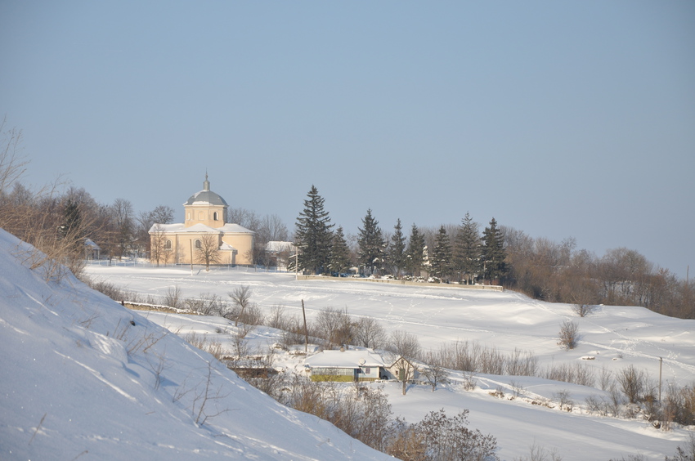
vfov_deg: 8.7
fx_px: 3036
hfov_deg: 13.1
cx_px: 348
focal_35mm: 158
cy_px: 230
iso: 200
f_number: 9
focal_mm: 105
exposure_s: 1/800
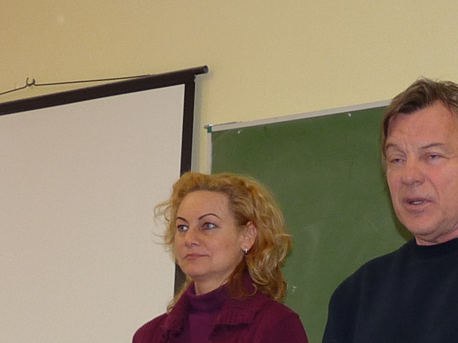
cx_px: 175
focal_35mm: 124
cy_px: 340
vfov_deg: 11.8
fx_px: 1641
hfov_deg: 15.9
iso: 125
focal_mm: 5.2
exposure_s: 1/30
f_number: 2.8
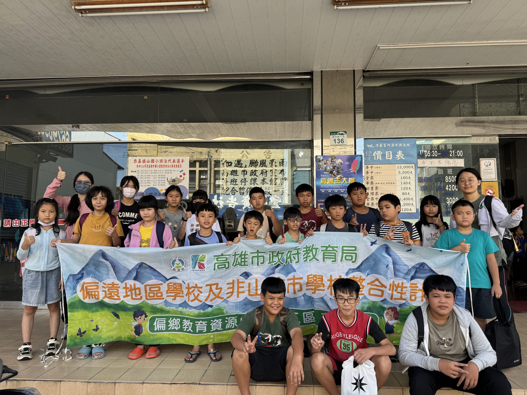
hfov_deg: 71.6
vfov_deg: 56.8
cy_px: 198
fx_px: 365
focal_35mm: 24
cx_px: 264
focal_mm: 6.76
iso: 80
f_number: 1.78
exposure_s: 1/454
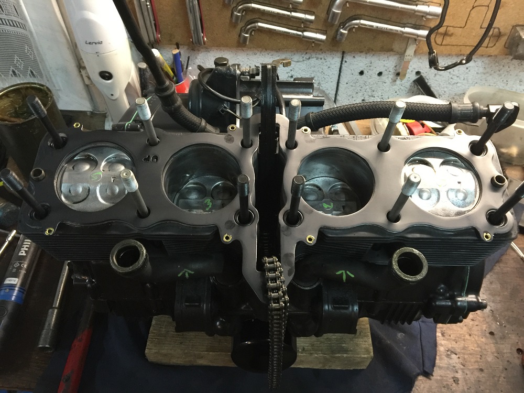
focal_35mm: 29
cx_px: 262
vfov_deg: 48.2
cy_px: 196
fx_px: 439
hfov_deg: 61.7
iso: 125
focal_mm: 4.15
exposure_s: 1/10
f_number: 2.2
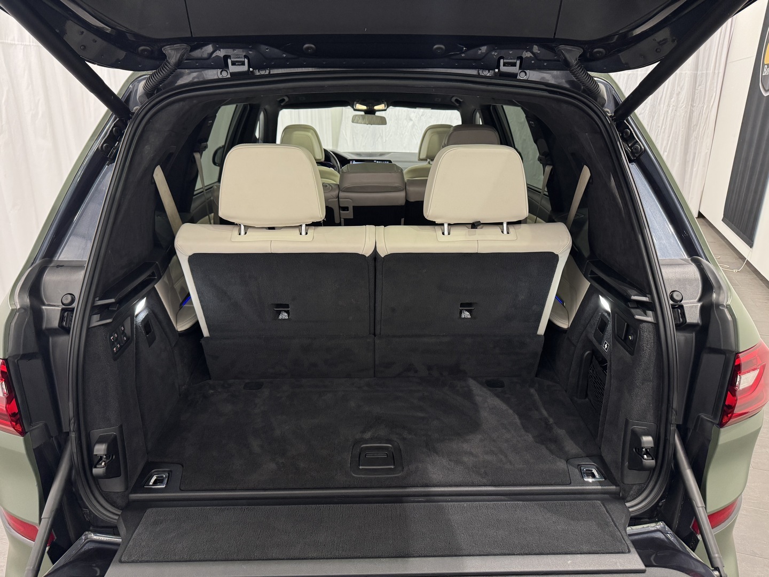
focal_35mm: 24
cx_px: 384
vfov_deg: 56.8
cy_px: 288
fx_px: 533
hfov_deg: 71.6
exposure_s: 1/100
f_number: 1.78
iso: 200
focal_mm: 6.76
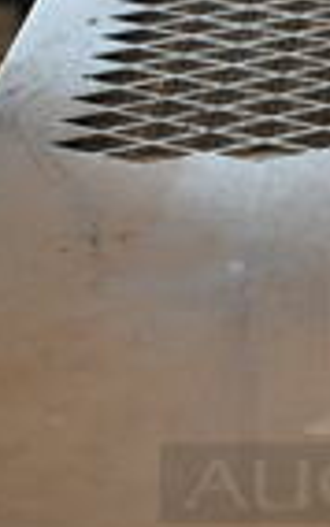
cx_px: 575
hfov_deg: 10.5
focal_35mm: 118
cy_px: 327
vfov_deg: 17.6
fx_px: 1695
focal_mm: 18
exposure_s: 1/30
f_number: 3.5
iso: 200
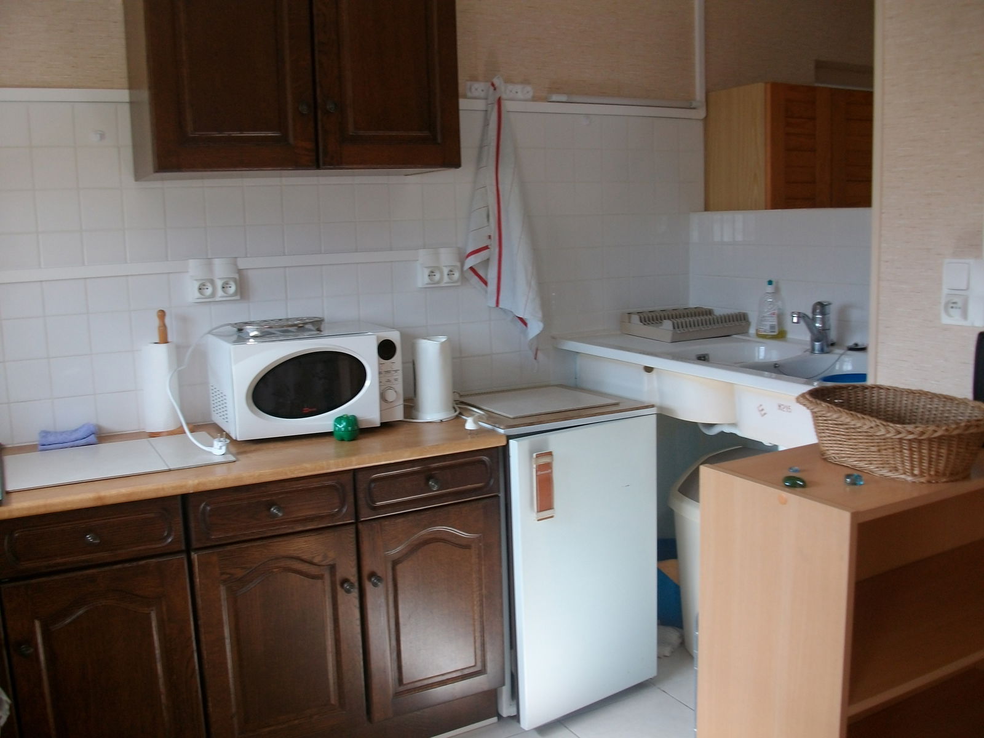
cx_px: 492
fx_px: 910
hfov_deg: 56.8
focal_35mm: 32
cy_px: 369
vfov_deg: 44.2
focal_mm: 5.7
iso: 80
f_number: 2.9
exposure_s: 1/41.9
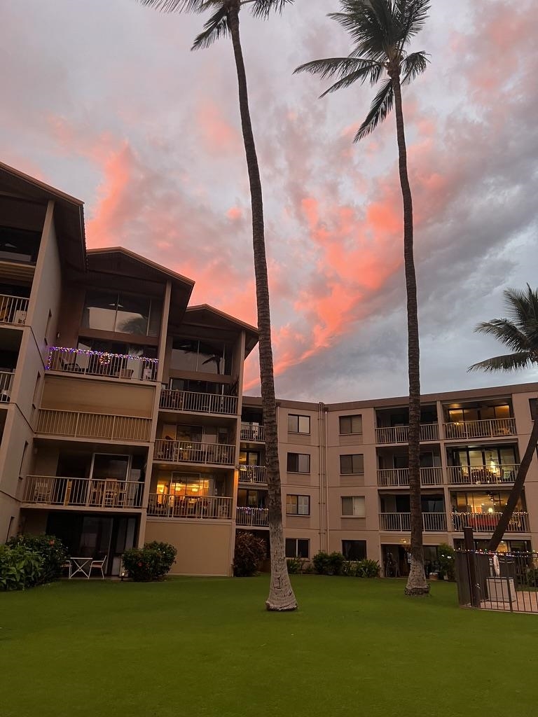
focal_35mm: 26
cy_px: 358
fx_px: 539
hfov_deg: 53.1
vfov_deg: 67.3
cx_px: 269
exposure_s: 1/60
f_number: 1.5
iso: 160
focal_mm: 5.7
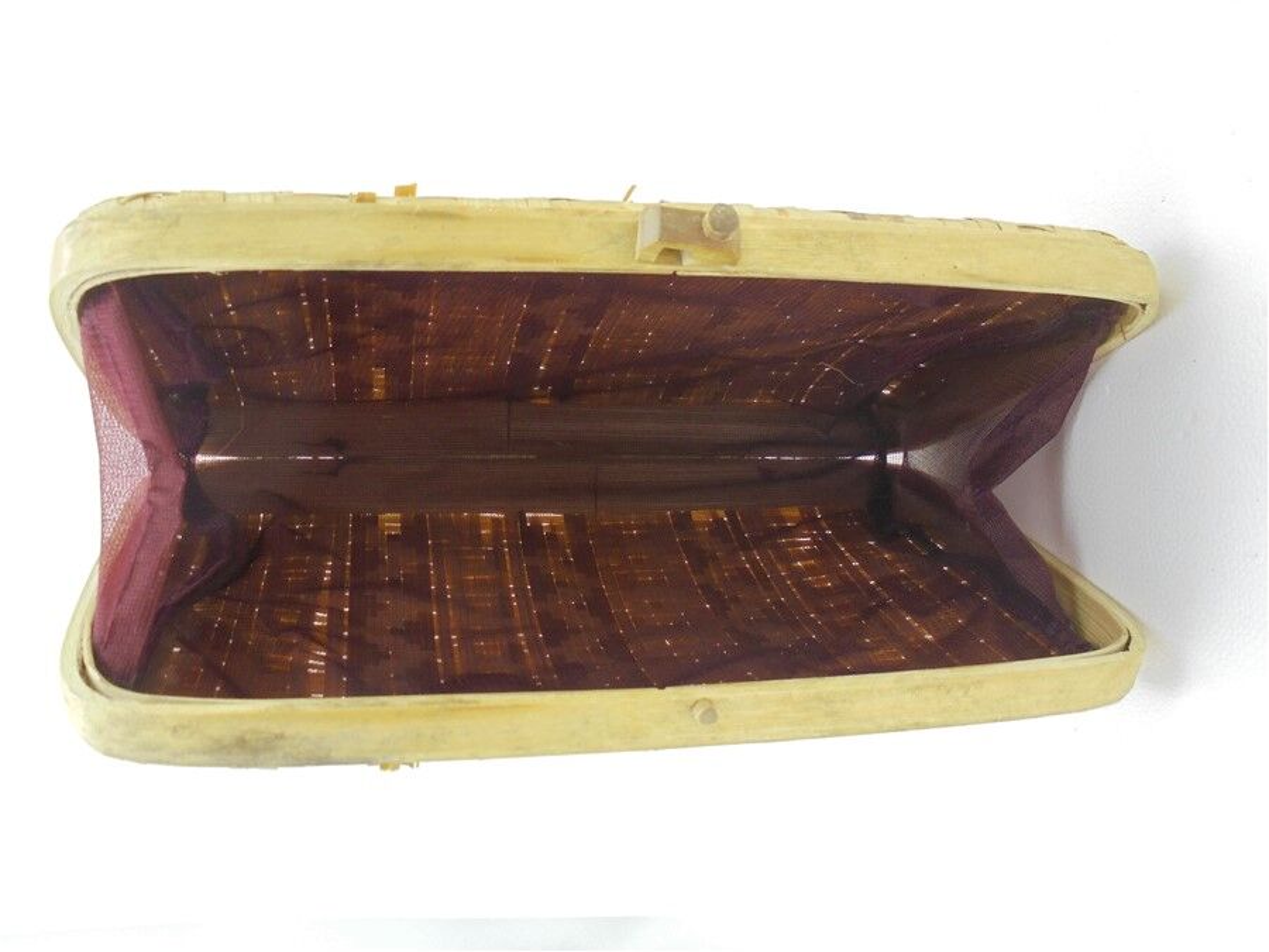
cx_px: 634
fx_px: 1063
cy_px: 476
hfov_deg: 61.7
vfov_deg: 48.2
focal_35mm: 29
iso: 250
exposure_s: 1/30
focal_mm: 5.3
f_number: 3.7
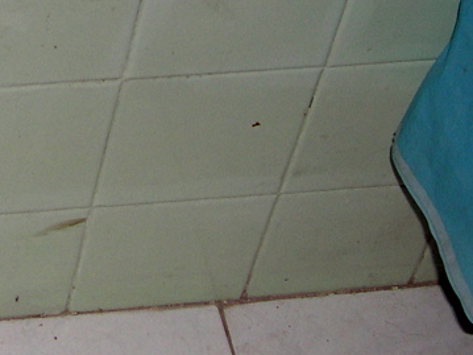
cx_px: -169
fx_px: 1735
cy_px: -57
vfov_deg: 11.5
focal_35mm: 127
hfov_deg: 14.7
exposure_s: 1/60
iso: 100
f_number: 2.8
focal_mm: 8
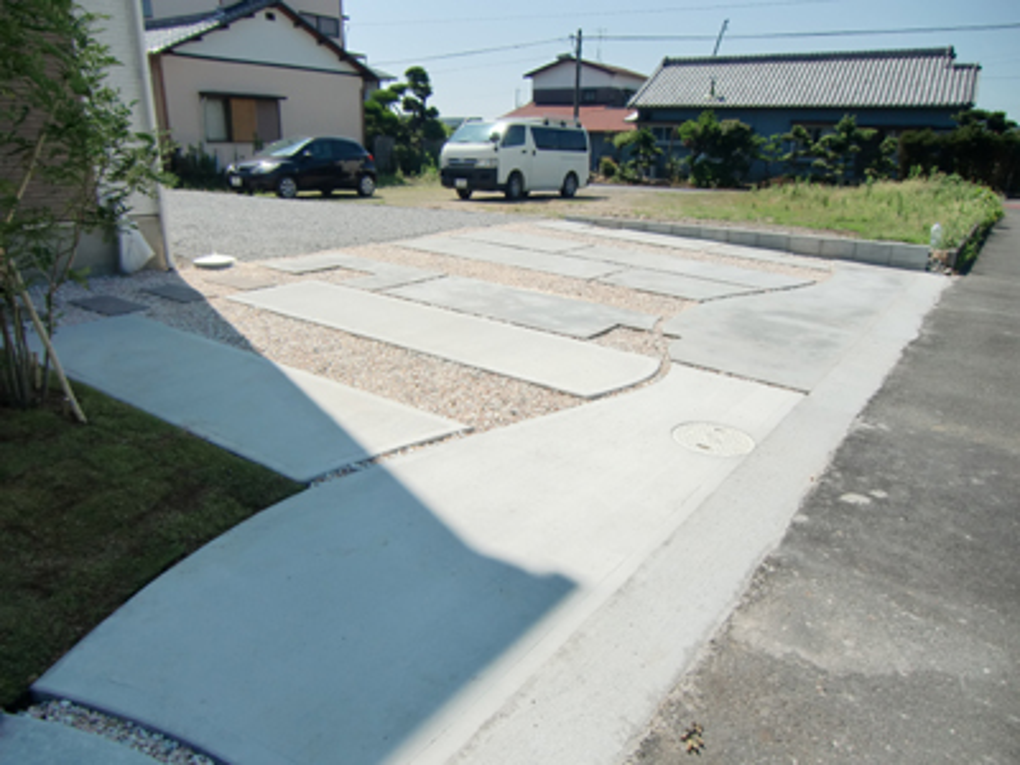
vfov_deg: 56.8
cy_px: 382
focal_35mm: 24
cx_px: 510
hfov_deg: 71.6
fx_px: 707
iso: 64
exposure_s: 1/250
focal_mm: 4.3
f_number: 7.5
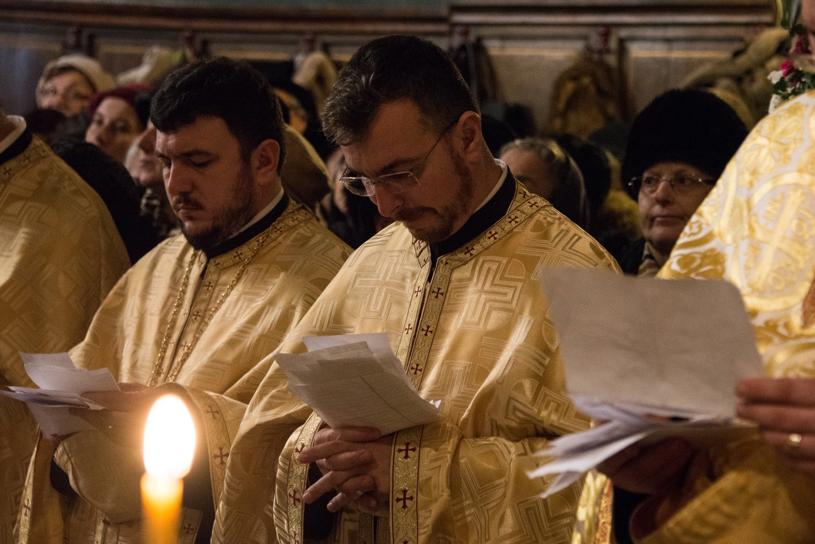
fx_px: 2627
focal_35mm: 116
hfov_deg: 17.6
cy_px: 272
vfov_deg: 11.8
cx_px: 408
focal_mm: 116
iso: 5000
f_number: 5.6
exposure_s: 1/30
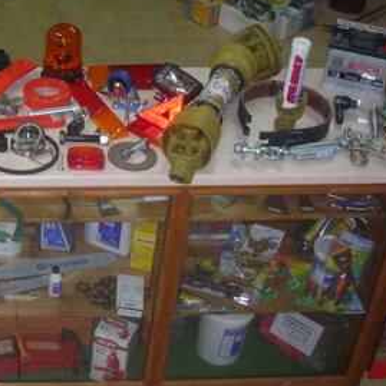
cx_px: -30
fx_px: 883
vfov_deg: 24.4
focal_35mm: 70
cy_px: 98
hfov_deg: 23.3
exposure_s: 1/60.1
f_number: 3
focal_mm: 5.8
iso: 96
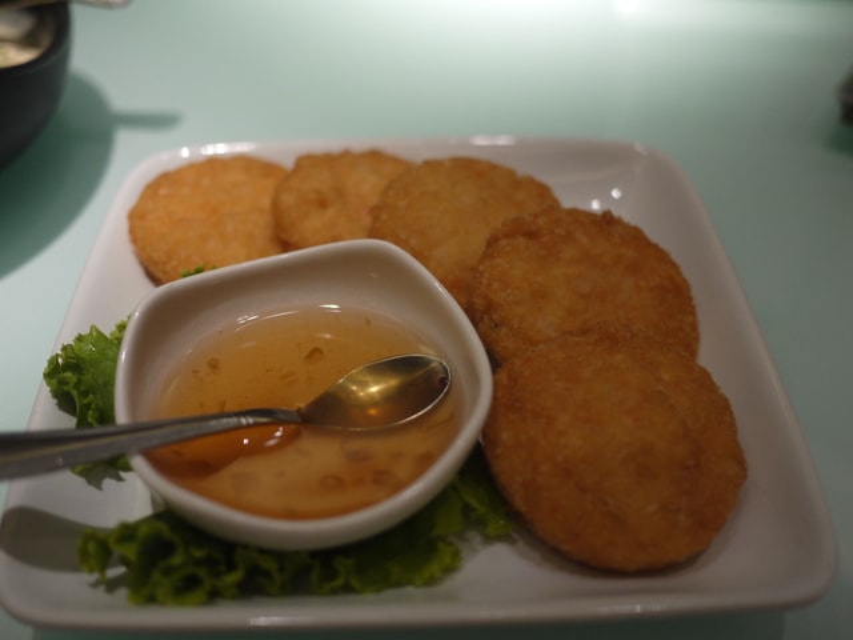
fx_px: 986
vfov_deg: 36.0
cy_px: 320
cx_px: 426
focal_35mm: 40
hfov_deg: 46.8
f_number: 1.7
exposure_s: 1/125
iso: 250
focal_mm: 20
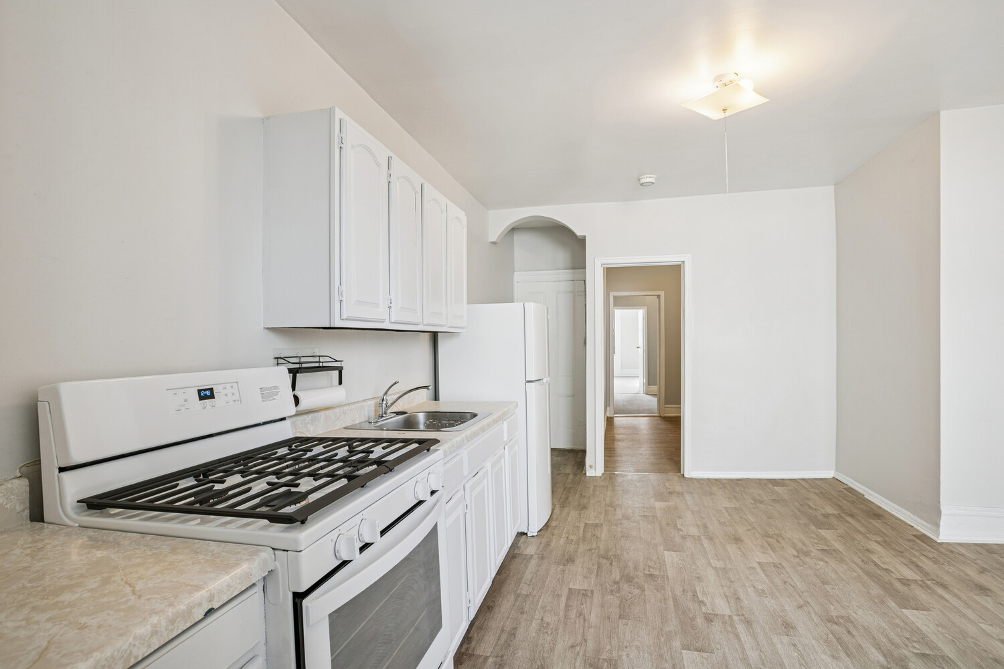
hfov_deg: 93.3
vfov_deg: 70.4
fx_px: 474
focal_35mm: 17
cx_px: 502
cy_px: 334
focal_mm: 17
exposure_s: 1/4
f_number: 8
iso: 100
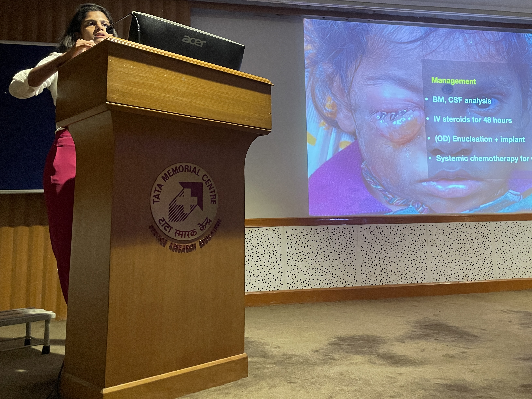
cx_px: 297
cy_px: 164
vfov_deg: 44.0
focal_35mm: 32
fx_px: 492
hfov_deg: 56.7
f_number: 1.6
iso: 400
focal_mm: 4.2
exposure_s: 1/50
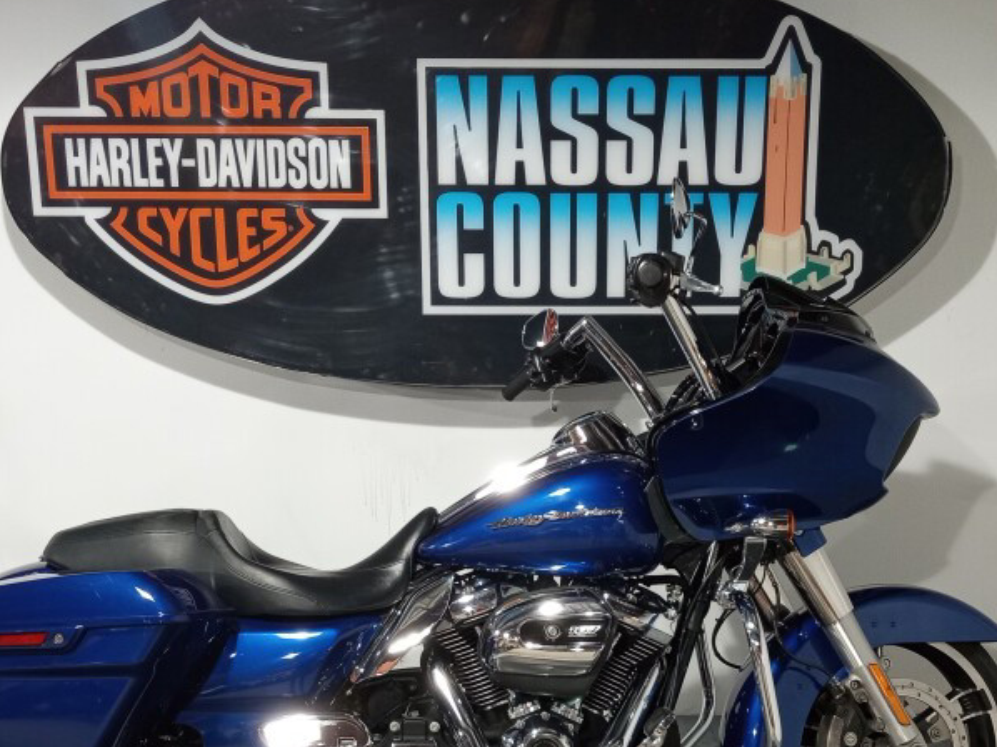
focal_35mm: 50
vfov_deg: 28.4
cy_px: 602
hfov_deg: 38.2
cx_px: 539
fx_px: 1440
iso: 378
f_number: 2.2
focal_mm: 3.71
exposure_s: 1/40
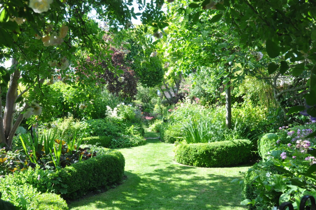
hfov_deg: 53.2
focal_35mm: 36
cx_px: 158
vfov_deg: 36.8
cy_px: 105
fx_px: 316
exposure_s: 1/320
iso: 1000
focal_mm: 24
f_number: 9
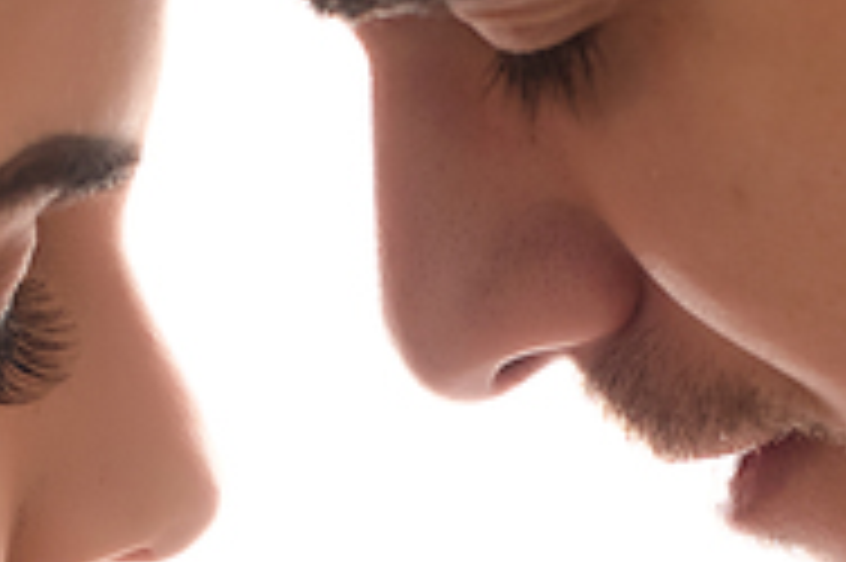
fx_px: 5259
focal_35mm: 224
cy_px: 591
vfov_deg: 6.1
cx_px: 382
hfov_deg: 9.2
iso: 200
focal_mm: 35
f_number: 3.5
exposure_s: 1/125
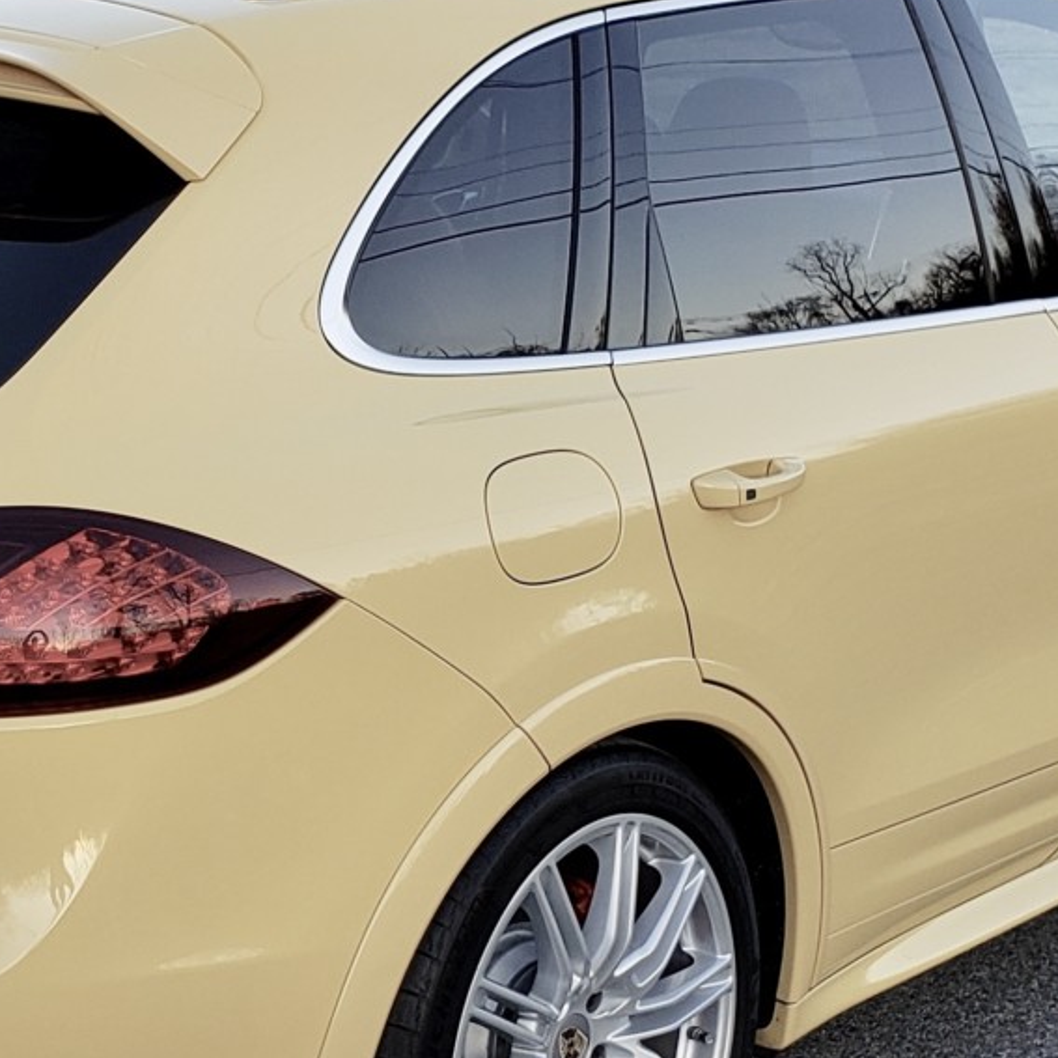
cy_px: 509
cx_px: 239
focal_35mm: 83
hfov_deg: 20.7
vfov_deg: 20.9
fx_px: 2870
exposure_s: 1/120
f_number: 2.4
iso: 50
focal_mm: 4.3
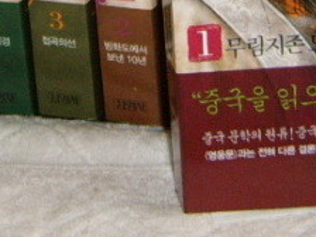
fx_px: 1415
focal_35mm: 155
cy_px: -218
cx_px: 199
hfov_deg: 12.7
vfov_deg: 9.1
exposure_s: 1/30
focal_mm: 6.2
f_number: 2.9
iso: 141
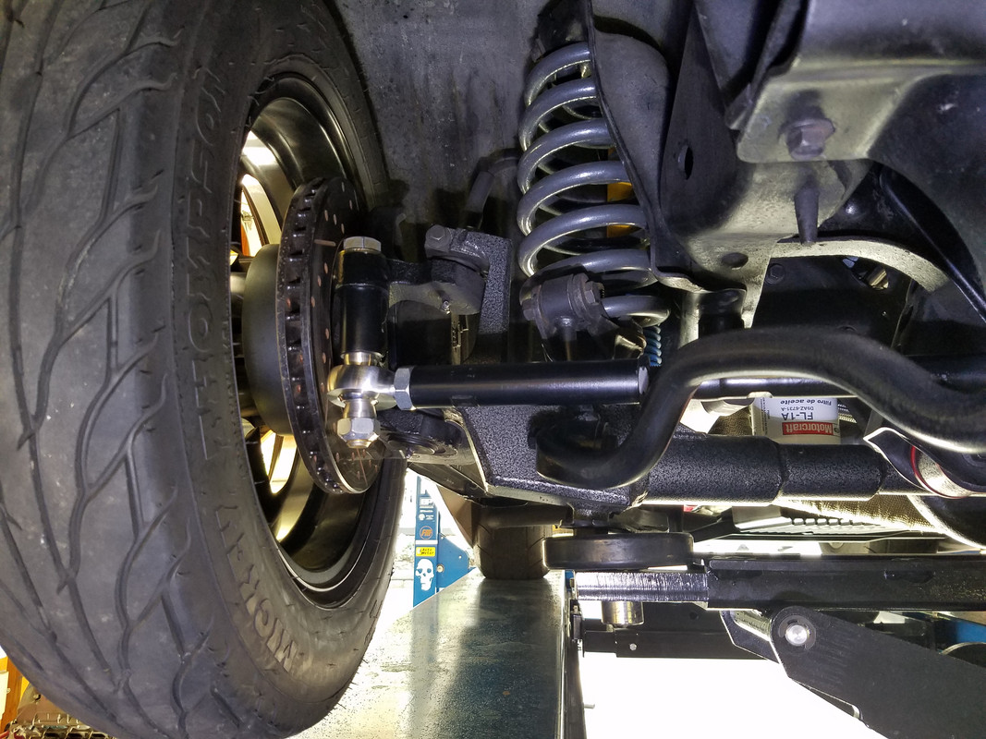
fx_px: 740
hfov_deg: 67.3
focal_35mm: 26
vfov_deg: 53.1
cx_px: 493
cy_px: 370
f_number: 1.7
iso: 160
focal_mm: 4.2
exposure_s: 1/30
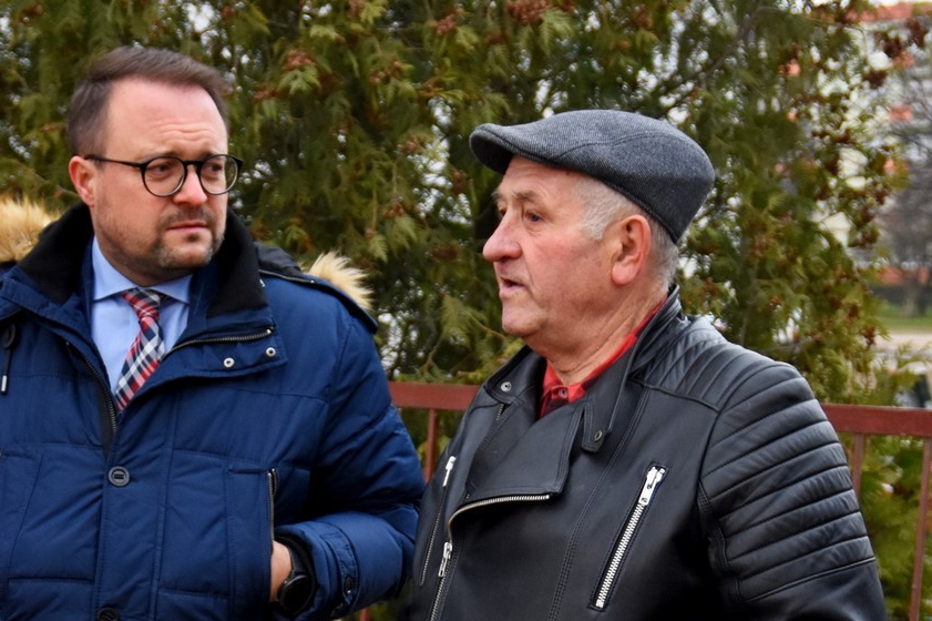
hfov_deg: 21.5
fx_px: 2458
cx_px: 422
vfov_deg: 14.2
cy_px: 596
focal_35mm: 95
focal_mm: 26
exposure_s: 1/125
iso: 800
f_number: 3.2
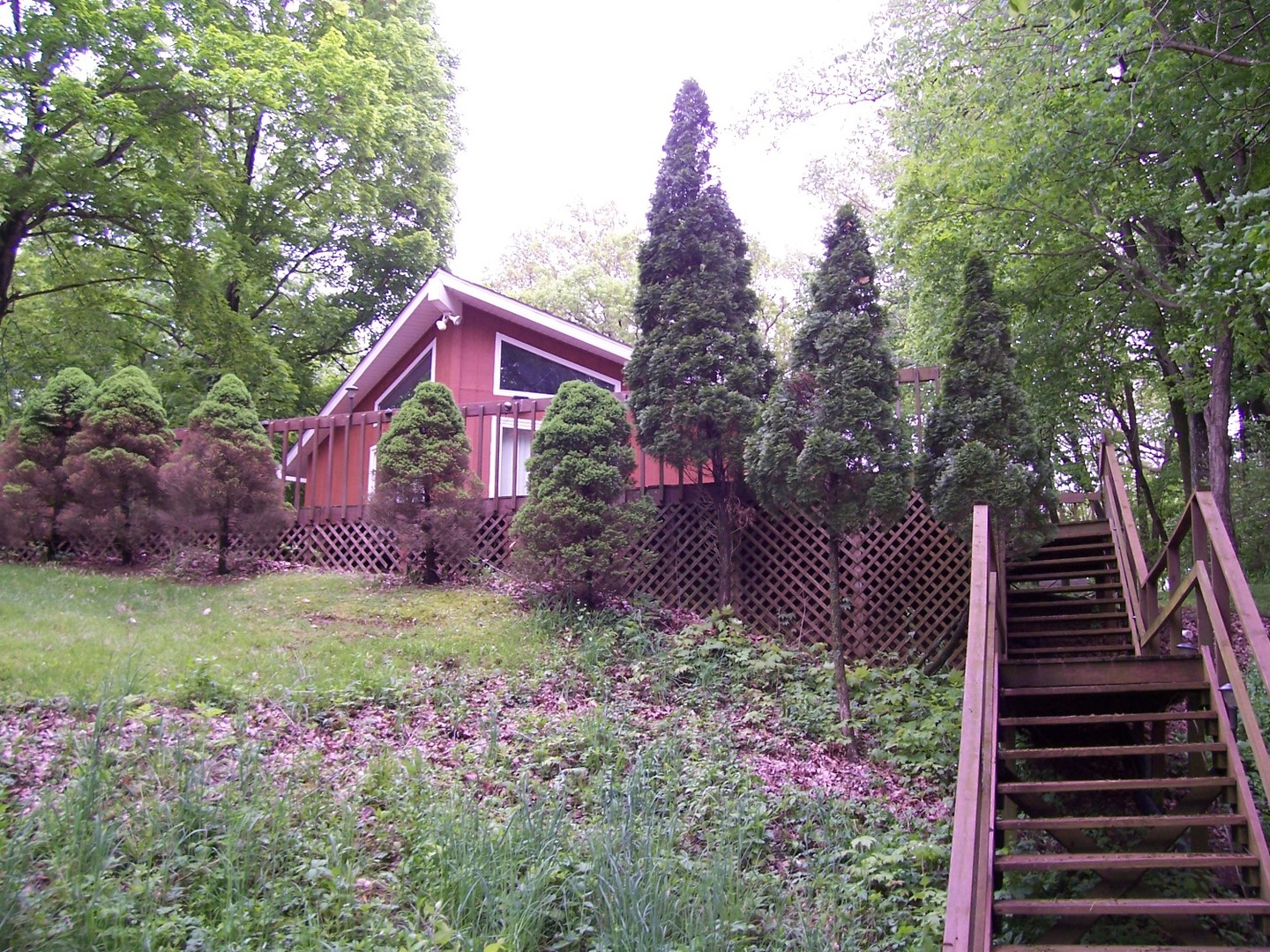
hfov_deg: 54.0
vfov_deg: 41.8
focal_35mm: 34
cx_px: 635
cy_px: 476
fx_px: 1247
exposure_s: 1/60
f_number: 2.7
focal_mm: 5.6
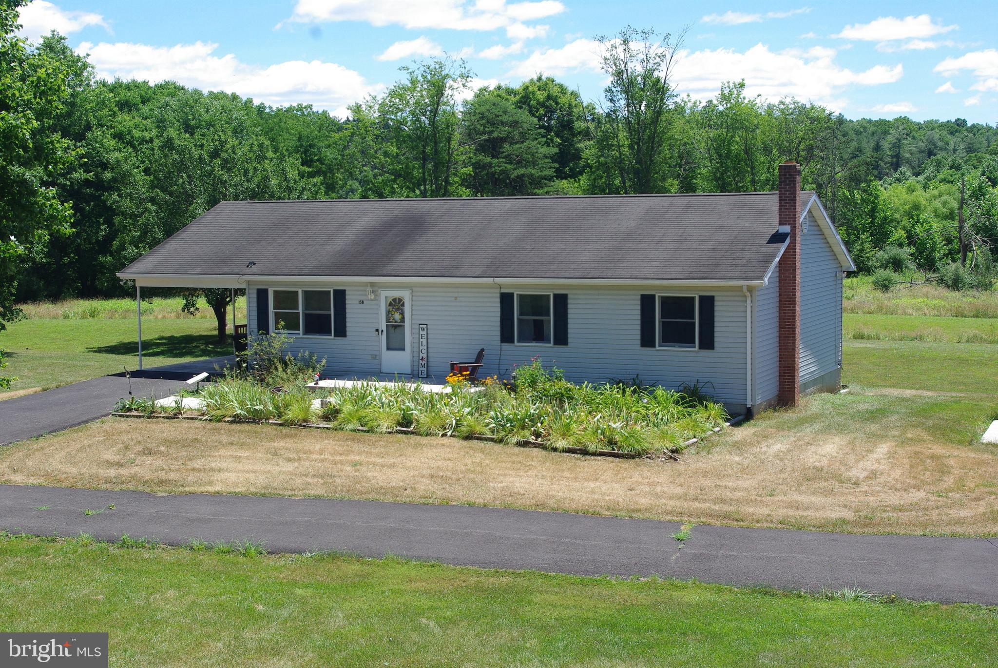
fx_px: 1360
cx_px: 499
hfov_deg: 40.3
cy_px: 334
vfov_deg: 27.6
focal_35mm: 49
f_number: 6.7
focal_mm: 32.5
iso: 200
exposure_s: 1/250
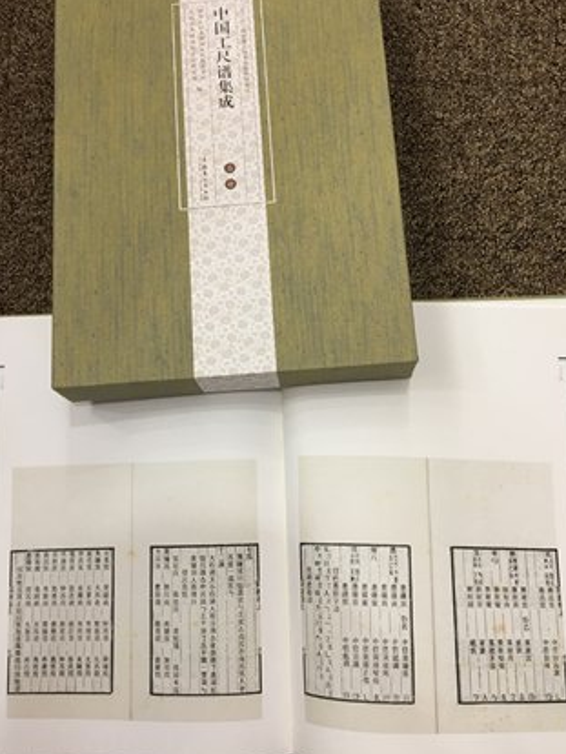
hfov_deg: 40.7
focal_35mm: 35
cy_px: 357
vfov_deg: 52.6
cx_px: 276
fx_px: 762
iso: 125
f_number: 2.2
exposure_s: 1/33
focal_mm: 4.15
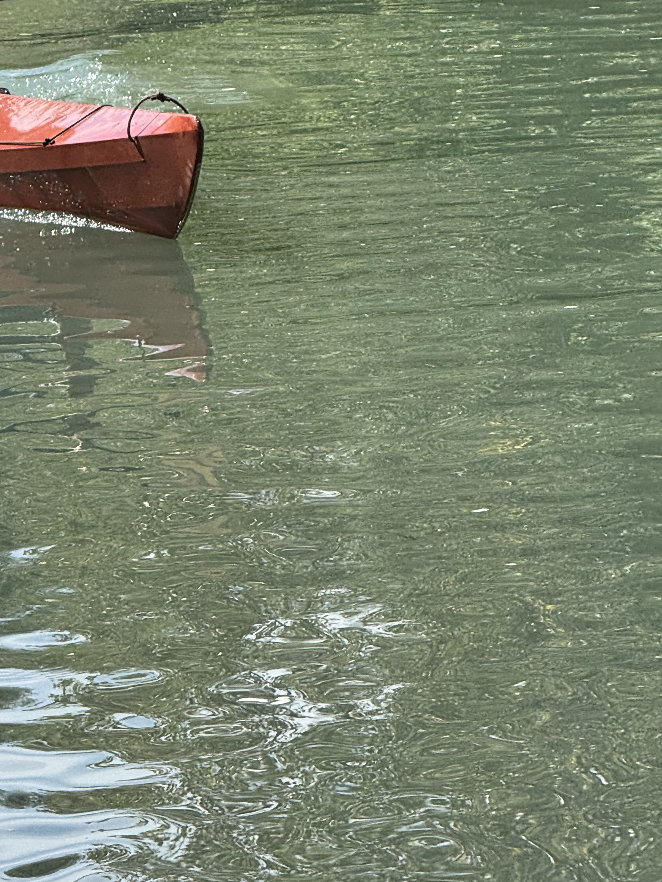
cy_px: 435
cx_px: 124
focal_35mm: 216
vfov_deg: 9.2
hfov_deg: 6.9
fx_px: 5508
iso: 50
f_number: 2.8
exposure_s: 1/926
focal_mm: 15.66
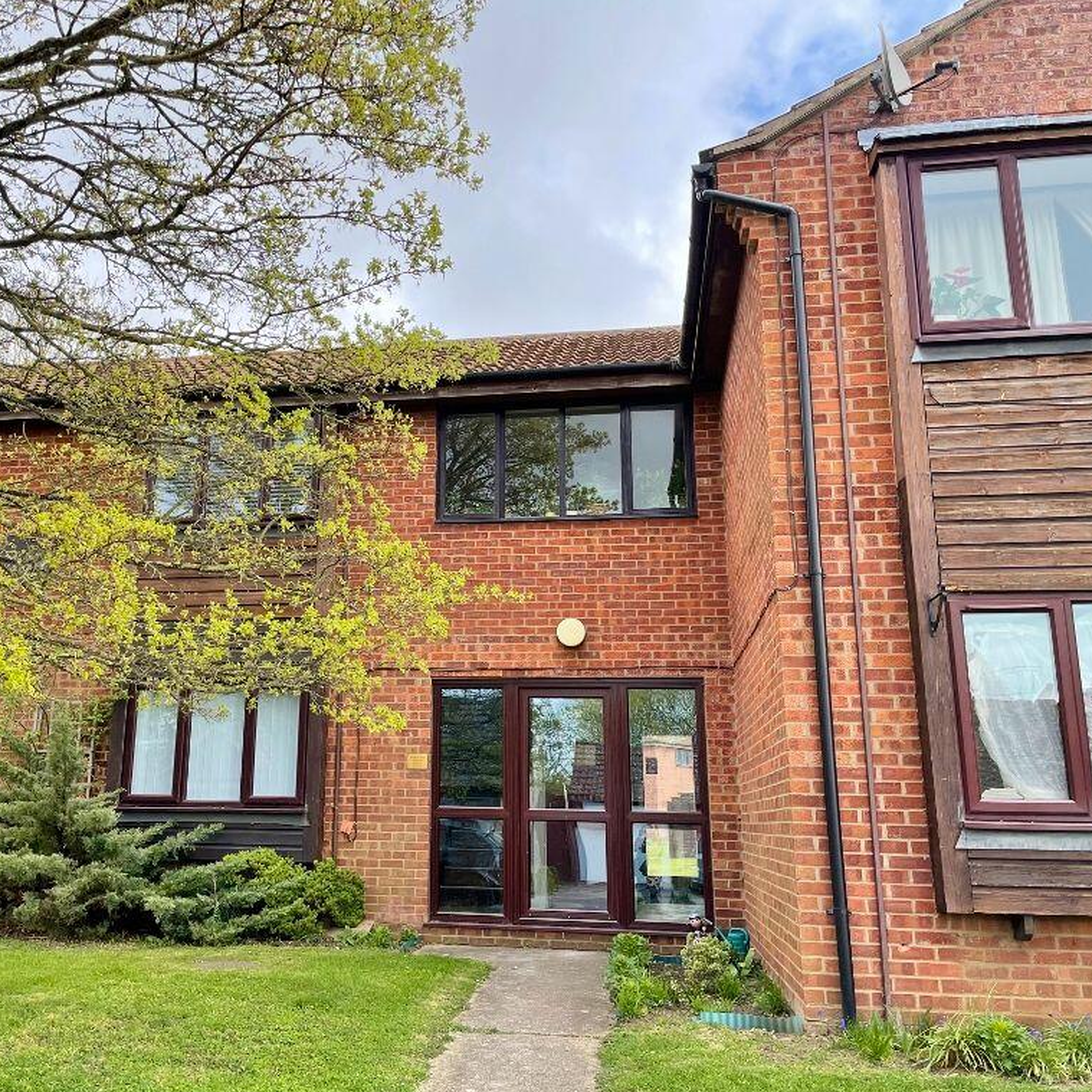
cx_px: 423
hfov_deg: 52.1
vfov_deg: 52.5
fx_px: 1106
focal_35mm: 31
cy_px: 550
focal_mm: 4.2
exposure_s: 1/842
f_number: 1.6
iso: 32
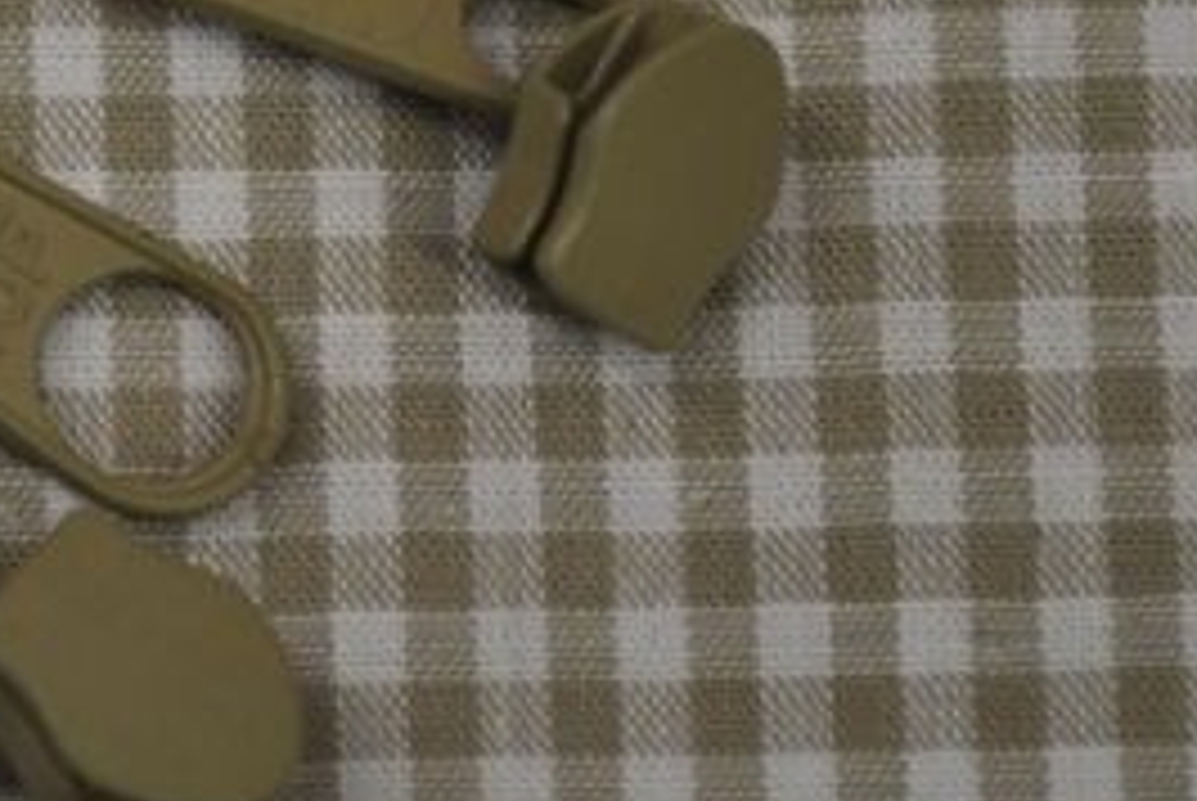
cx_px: -158
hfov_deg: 10.0
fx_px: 6740
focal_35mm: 202
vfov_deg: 6.8
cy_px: -38
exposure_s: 1/60
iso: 450
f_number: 5.3
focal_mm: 45
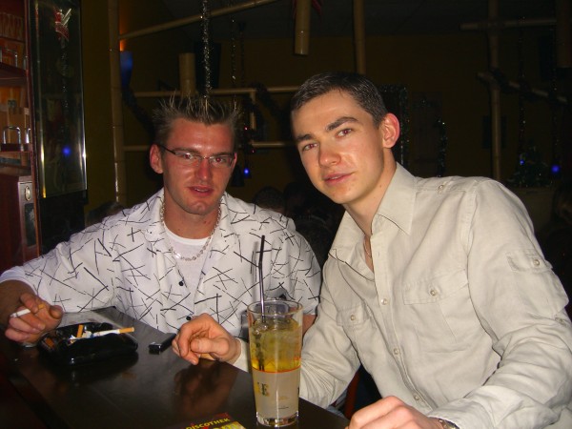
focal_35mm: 38
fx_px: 628
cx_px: 286
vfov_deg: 37.7
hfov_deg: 49.0
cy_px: 214
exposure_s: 1/60
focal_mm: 7.9
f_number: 2.8
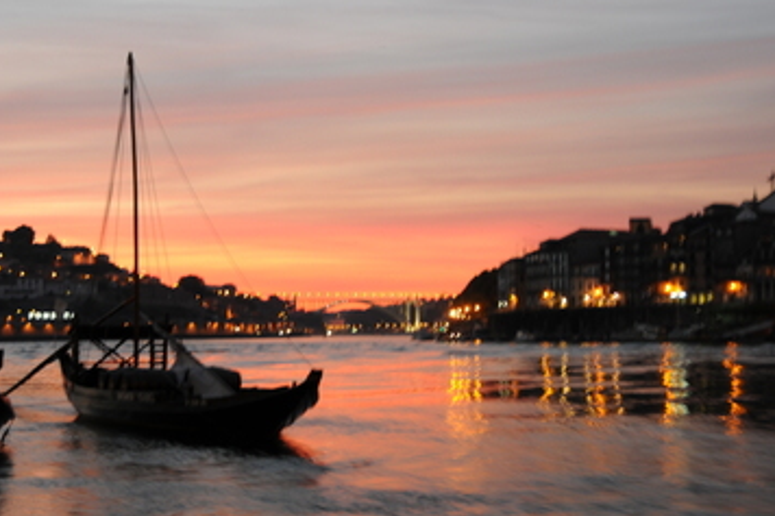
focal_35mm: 62
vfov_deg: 21.9
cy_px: 281
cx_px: 279
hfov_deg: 32.2
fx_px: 1334
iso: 250
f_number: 4
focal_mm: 32
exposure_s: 1/4
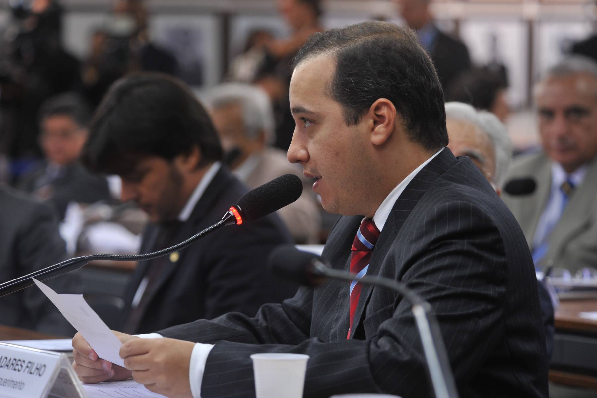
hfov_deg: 14.2
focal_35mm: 145
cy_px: 199
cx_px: 298
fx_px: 2404
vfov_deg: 9.5
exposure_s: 1/80
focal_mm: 145
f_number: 5
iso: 1000
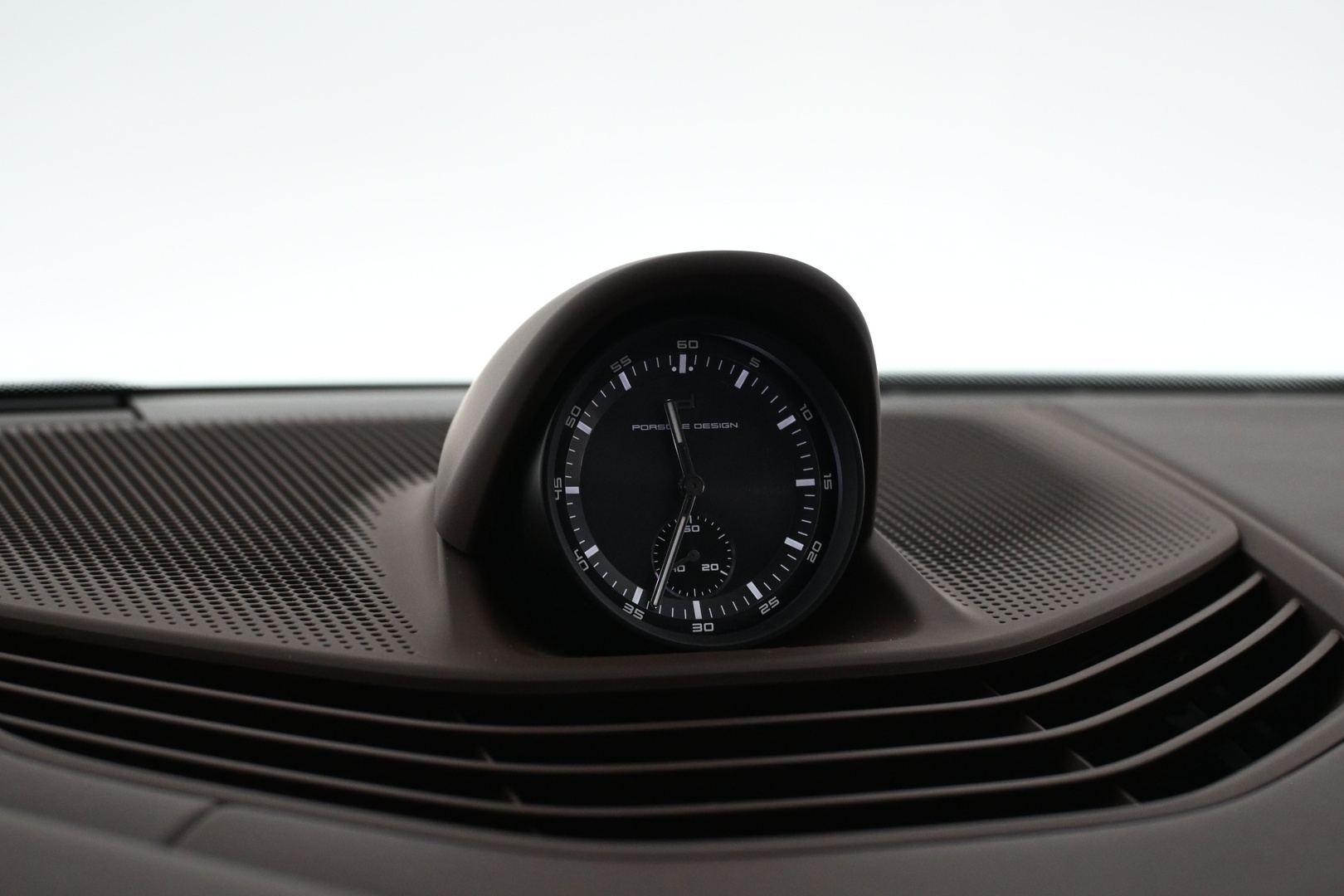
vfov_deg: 23.2
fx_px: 2184
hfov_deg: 34.2
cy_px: 448
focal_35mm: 58
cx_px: 672
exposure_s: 1/40
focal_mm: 39
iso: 1600
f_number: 5.6
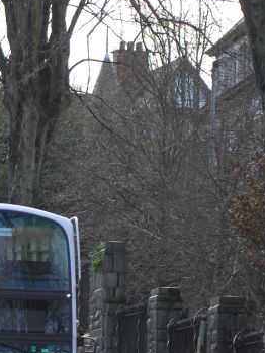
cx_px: -4
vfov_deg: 7.1
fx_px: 2826
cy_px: 323
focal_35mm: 277
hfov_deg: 5.4
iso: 500
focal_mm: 70
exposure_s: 1/400
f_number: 2.8
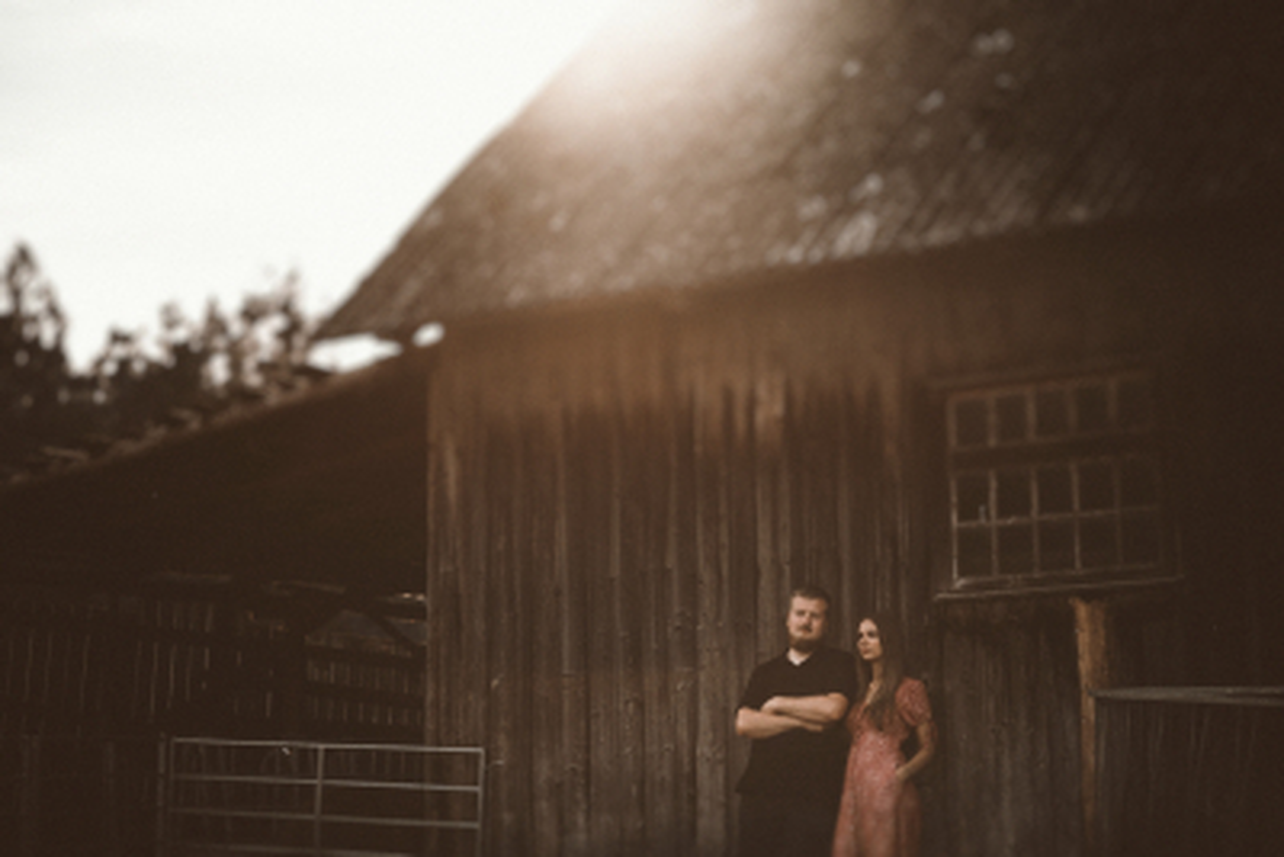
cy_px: 428
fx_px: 3033
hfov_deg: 23.9
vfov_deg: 16.1
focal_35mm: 85
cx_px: 642
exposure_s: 1/4000
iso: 160
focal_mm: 85
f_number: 2
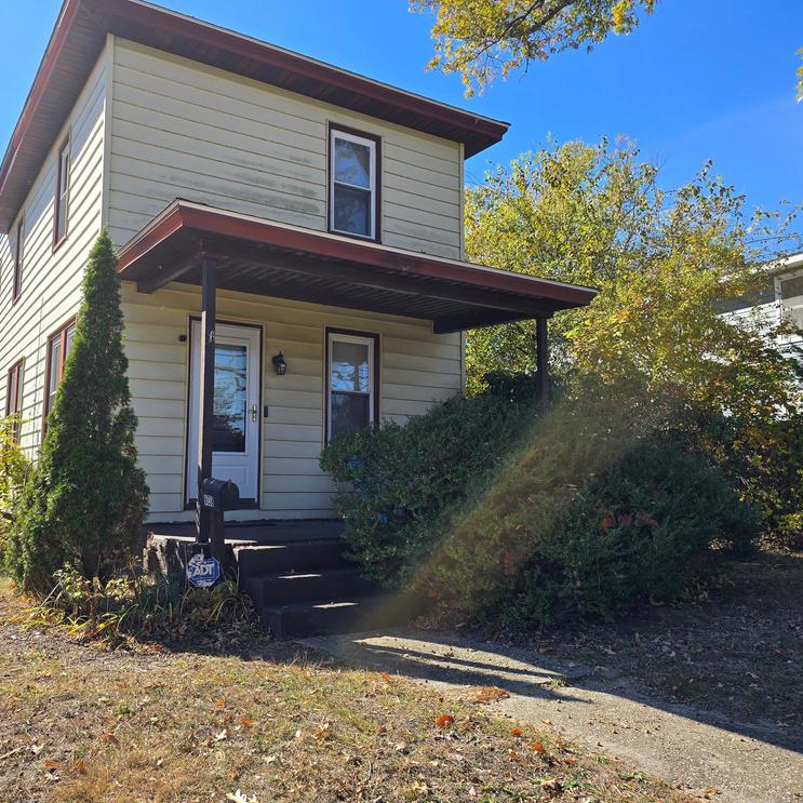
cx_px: 337
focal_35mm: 28
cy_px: 390
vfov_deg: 57.3
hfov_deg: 57.0
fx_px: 735
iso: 12
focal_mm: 6.3
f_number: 1.7
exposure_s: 1/415
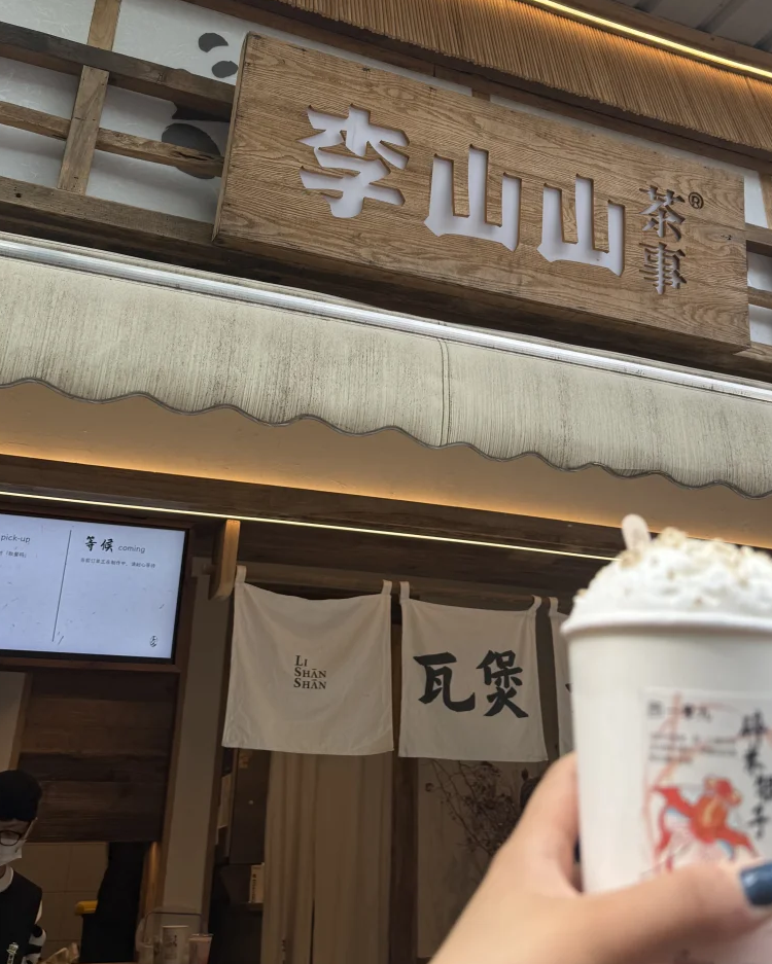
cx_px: 462
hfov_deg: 41.0
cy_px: 278
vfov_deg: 48.9
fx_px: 1028
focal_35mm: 36
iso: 80
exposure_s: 1/567
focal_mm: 6.76
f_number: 1.78
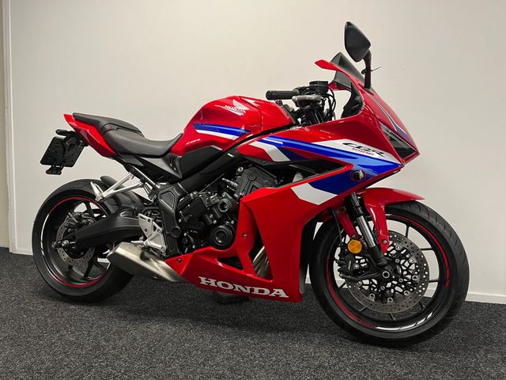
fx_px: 380
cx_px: 253
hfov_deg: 67.3
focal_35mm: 26
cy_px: 190
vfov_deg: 53.1
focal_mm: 5.1
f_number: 1.6
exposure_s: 1/50
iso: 100
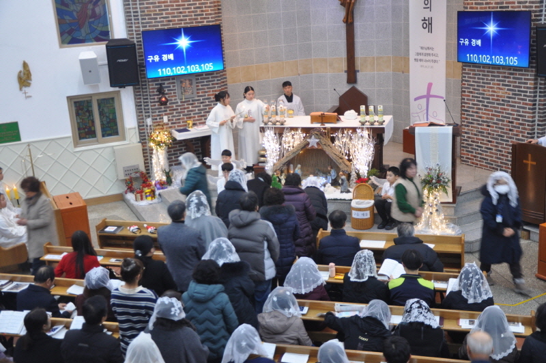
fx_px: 727
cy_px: 182
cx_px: 273
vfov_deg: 28.0
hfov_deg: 41.2
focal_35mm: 48
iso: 400
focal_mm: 32
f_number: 4.2
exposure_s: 1/20
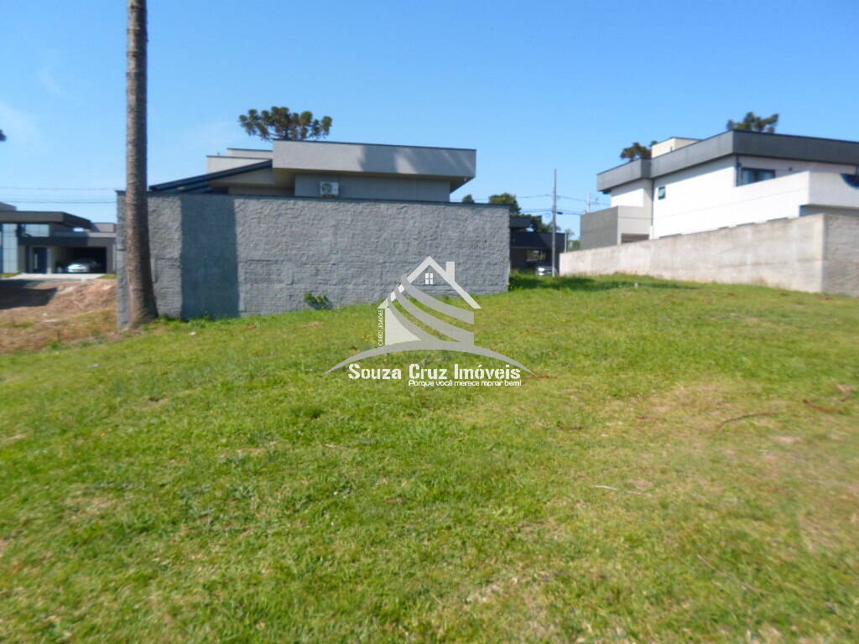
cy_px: 322
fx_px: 620
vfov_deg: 54.9
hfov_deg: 69.4
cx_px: 430
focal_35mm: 25
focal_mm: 4.5
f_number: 2.5
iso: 80
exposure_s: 1/1500
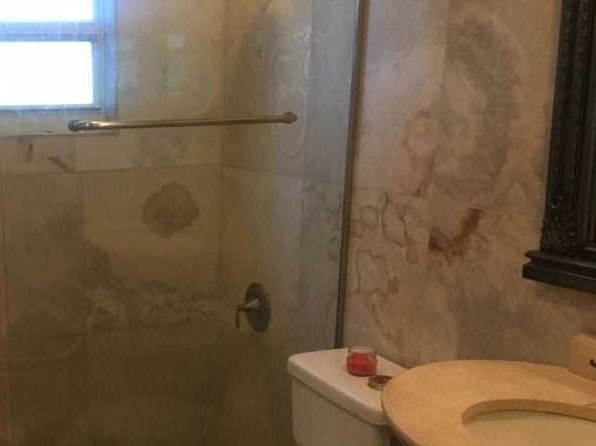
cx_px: 97
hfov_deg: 36.5
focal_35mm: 50
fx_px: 861
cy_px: 312
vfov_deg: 28.8
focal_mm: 4.15
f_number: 2.2
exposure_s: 1/30
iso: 100
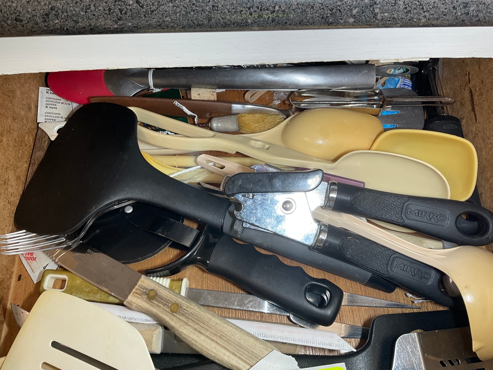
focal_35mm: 29
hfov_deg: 61.7
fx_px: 413
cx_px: 246
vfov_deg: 48.2
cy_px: 185
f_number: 1.8
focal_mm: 3
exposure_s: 1/118
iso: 64
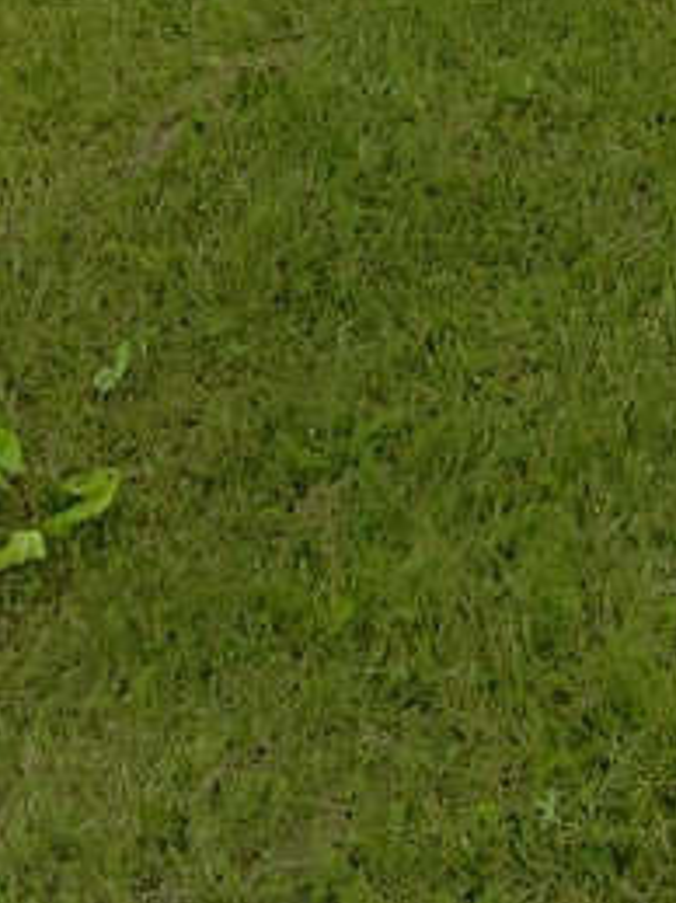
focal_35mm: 71
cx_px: 462
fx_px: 1850
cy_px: -812
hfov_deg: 20.6
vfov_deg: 19.1
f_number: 2.2
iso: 50
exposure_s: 1/1442
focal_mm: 1.65
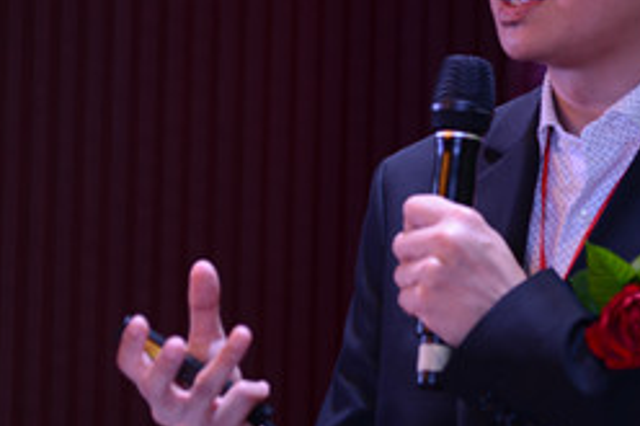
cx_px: 537
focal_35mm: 403
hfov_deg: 5.1
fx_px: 7159
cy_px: 97
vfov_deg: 3.4
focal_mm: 200
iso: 320
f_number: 3.2
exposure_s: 1/125
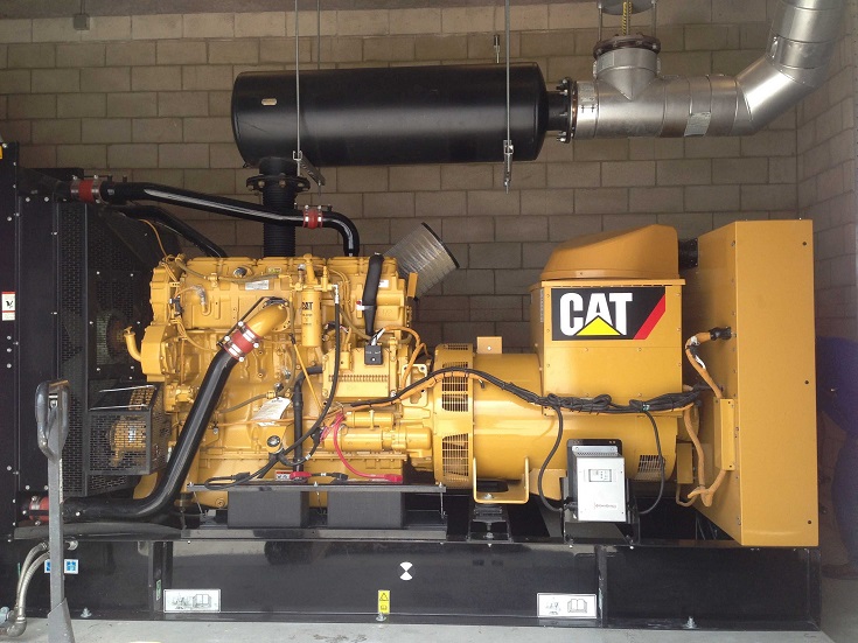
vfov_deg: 42.9
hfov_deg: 55.4
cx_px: 429
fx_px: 818
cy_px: 322
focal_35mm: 33
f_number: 2.4
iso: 64
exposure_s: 1/233
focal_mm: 4.12
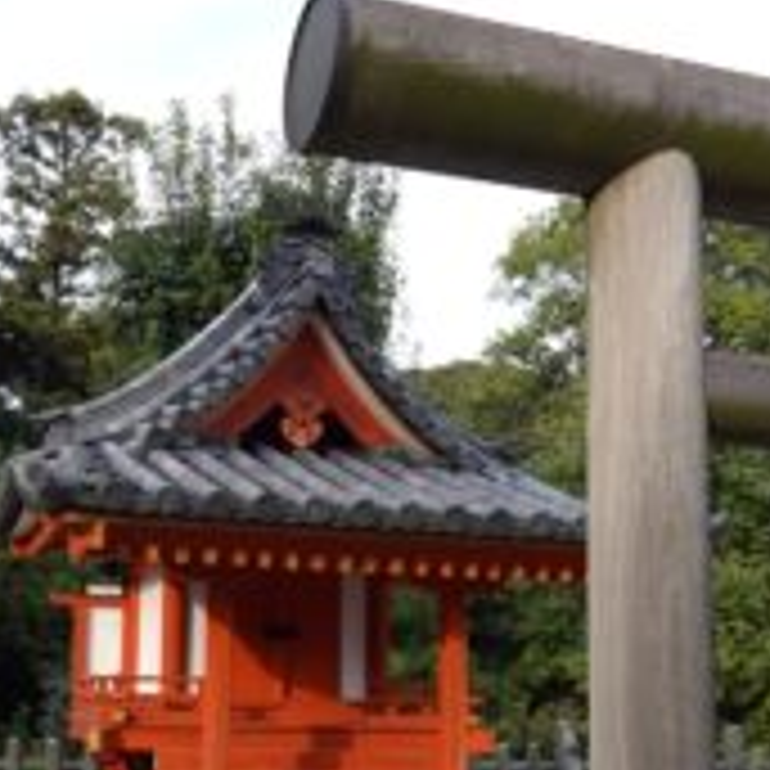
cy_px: 563
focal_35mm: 43
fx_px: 1082
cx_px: 230
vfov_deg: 38.3
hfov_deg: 38.5
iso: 160
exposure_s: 1/250
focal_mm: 6.9
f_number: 4
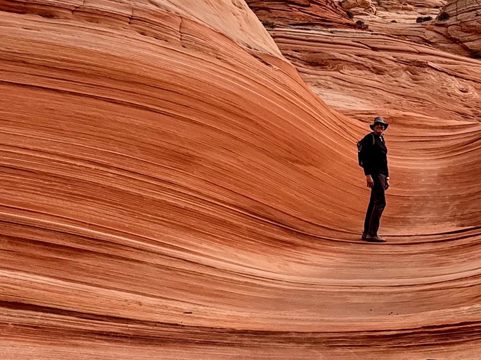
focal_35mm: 43
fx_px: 597
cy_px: 126
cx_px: 379
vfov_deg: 33.3
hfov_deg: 42.1
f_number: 2.2
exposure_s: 1/1698
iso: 64
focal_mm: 2.22
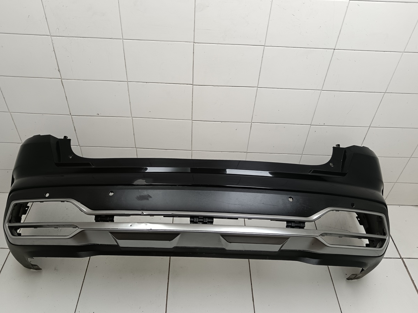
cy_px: 159
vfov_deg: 48.2
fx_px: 350
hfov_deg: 61.6
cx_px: 201
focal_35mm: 29
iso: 407
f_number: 1.9
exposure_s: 1/100
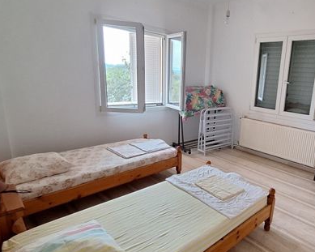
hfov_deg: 69.3
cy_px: 126
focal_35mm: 23
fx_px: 214
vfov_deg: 60.9
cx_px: 224
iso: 200
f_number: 2.2
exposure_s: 1/40
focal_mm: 1.74
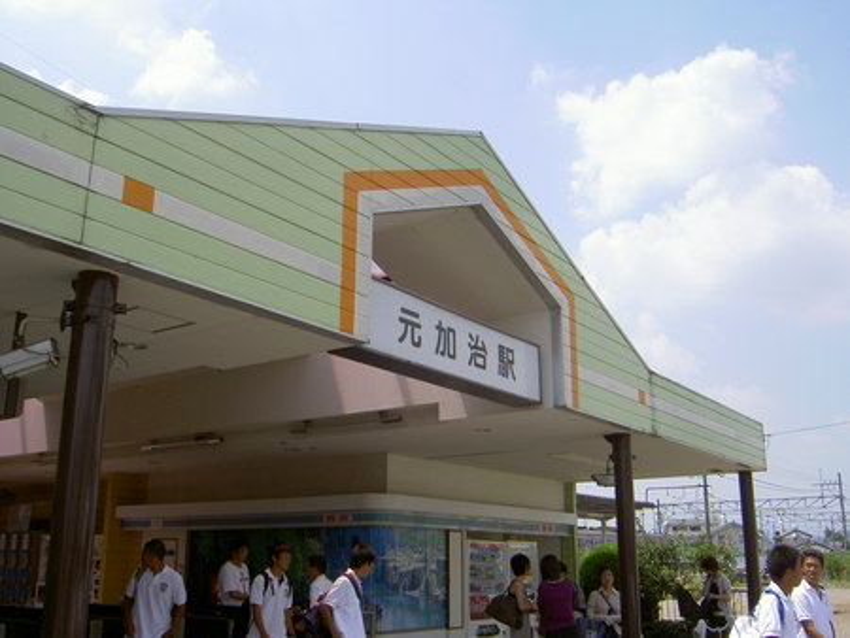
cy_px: 319
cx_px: 425
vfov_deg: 41.8
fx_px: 835
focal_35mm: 34
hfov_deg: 53.9
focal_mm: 5.6
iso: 100
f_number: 4.7
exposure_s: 1/500
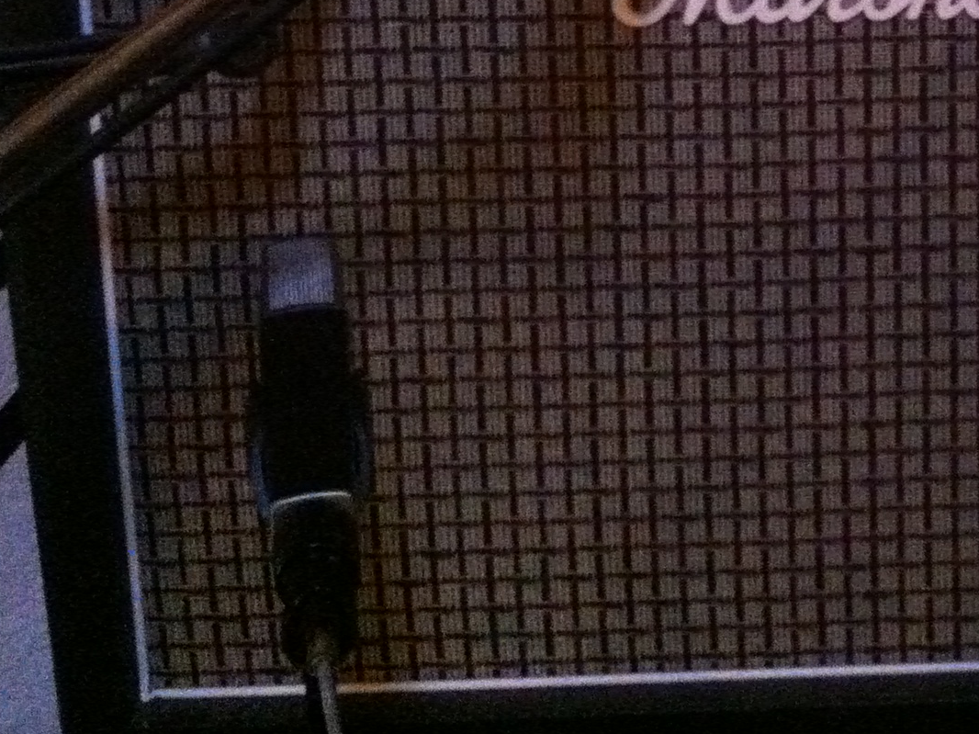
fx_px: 2403
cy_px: -93
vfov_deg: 16.8
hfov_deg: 22.3
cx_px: 945
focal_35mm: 85
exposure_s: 1/15
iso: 1000
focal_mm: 3.85
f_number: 2.8
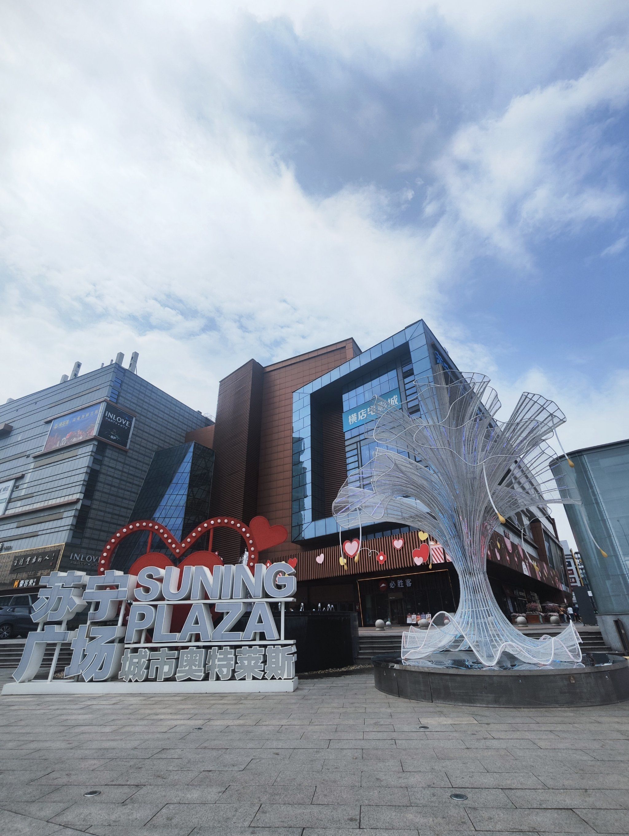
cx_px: 314
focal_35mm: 14
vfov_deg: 102.0
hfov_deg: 85.8
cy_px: 418
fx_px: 338
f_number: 2.2
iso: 50
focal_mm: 2.16
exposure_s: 1/1250
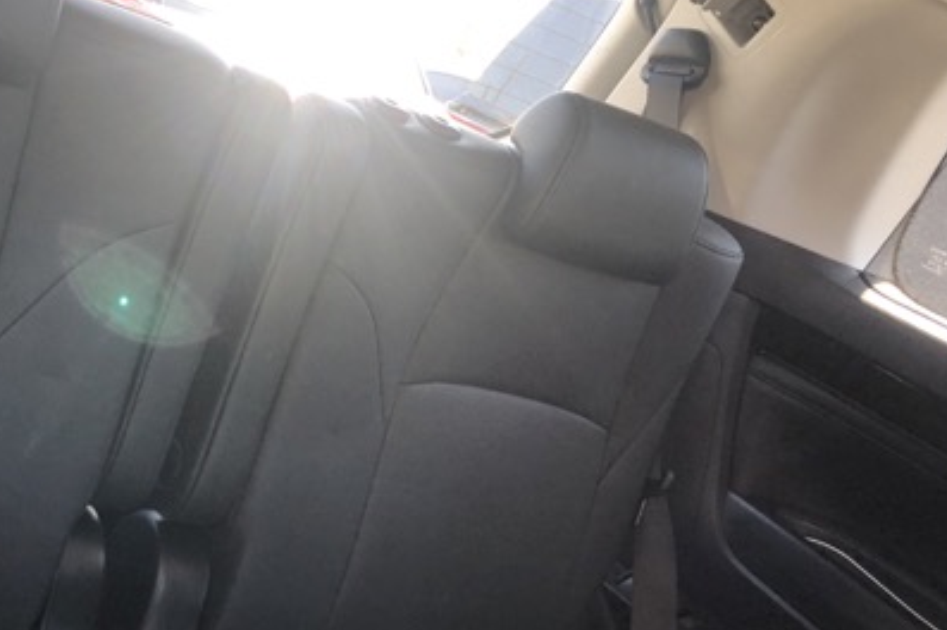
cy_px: 172
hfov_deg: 40.5
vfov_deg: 28.3
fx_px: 1235
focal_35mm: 47
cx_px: 212
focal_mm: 3.99
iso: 25
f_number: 1.8
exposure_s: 1/30
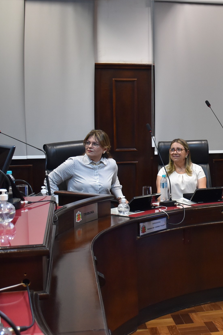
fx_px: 557
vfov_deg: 33.3
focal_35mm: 60
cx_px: 215
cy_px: 133
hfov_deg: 21.9
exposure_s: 1/60
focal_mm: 22
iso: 1000
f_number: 3.5
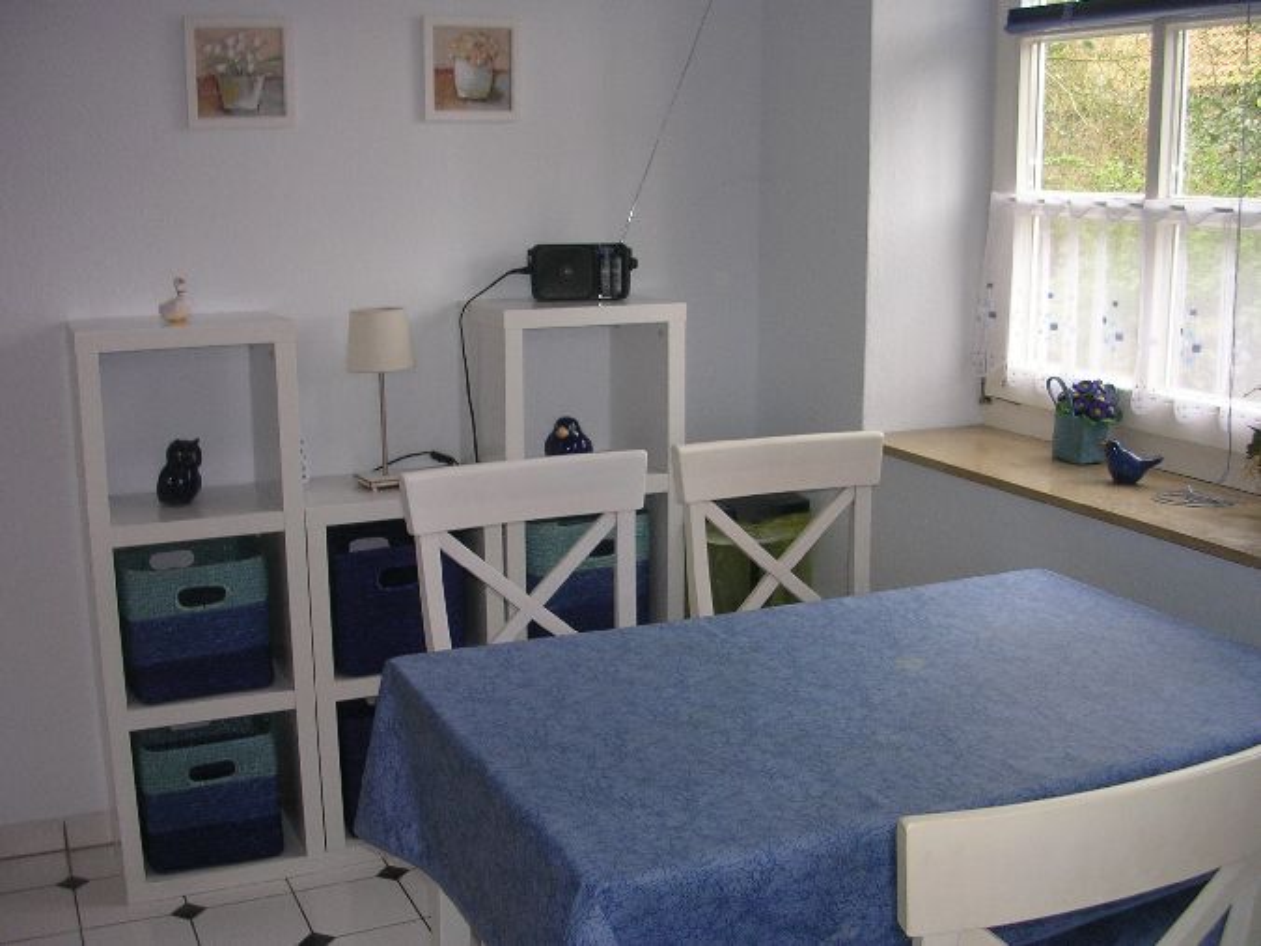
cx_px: 630
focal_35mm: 38
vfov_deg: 37.7
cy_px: 473
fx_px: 1384
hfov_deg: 49.0
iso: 50
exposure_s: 1/30
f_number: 2.8
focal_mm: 5.8
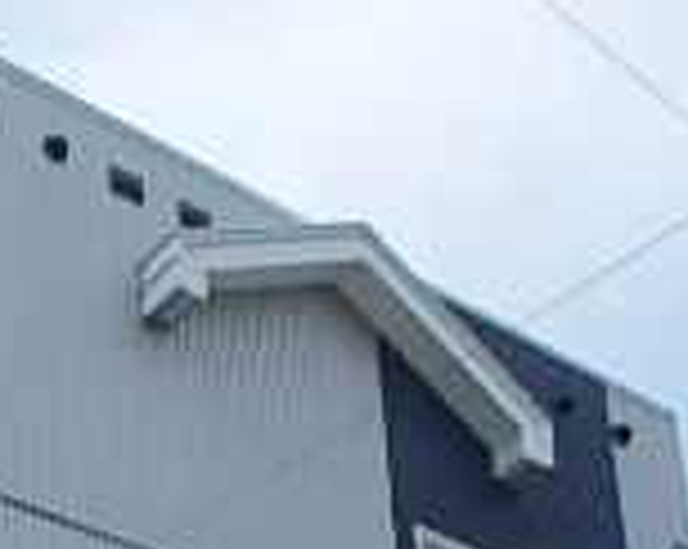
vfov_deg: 15.1
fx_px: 1749
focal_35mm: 86
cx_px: -22
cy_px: 1035
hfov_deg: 21.4
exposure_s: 1/500
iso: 125
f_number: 6
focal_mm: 3.7
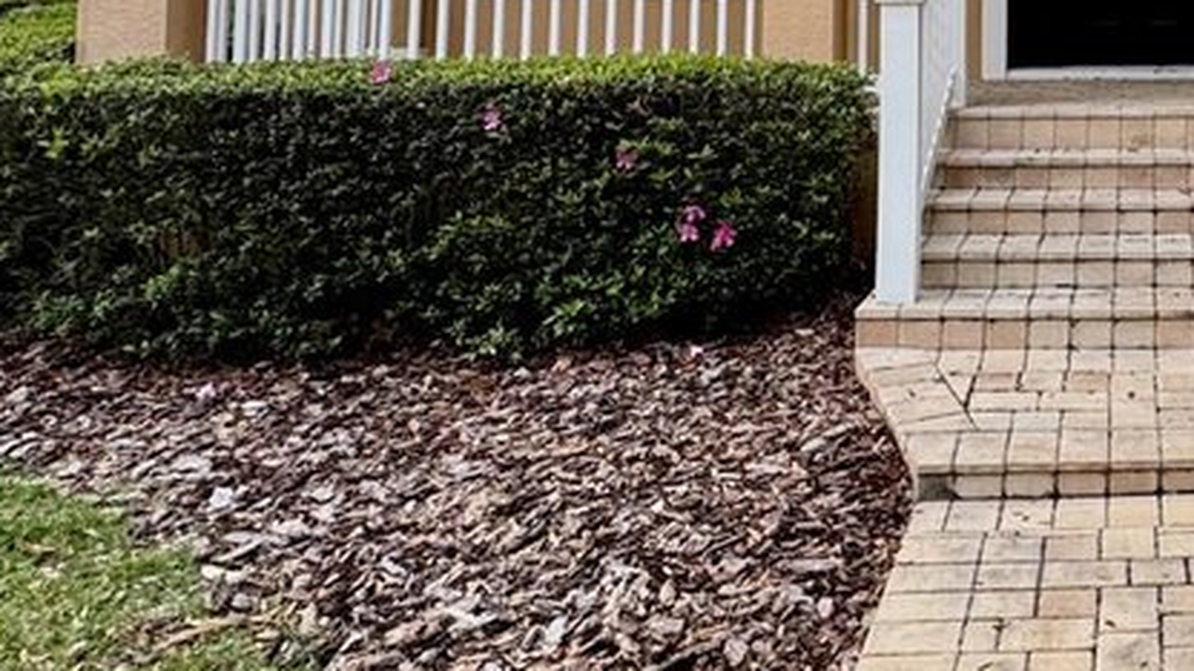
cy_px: -96
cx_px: 1223
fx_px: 1393
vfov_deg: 24.9
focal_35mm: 44
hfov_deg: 40.1
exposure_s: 1/99
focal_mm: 2.22
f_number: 2.2
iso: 100
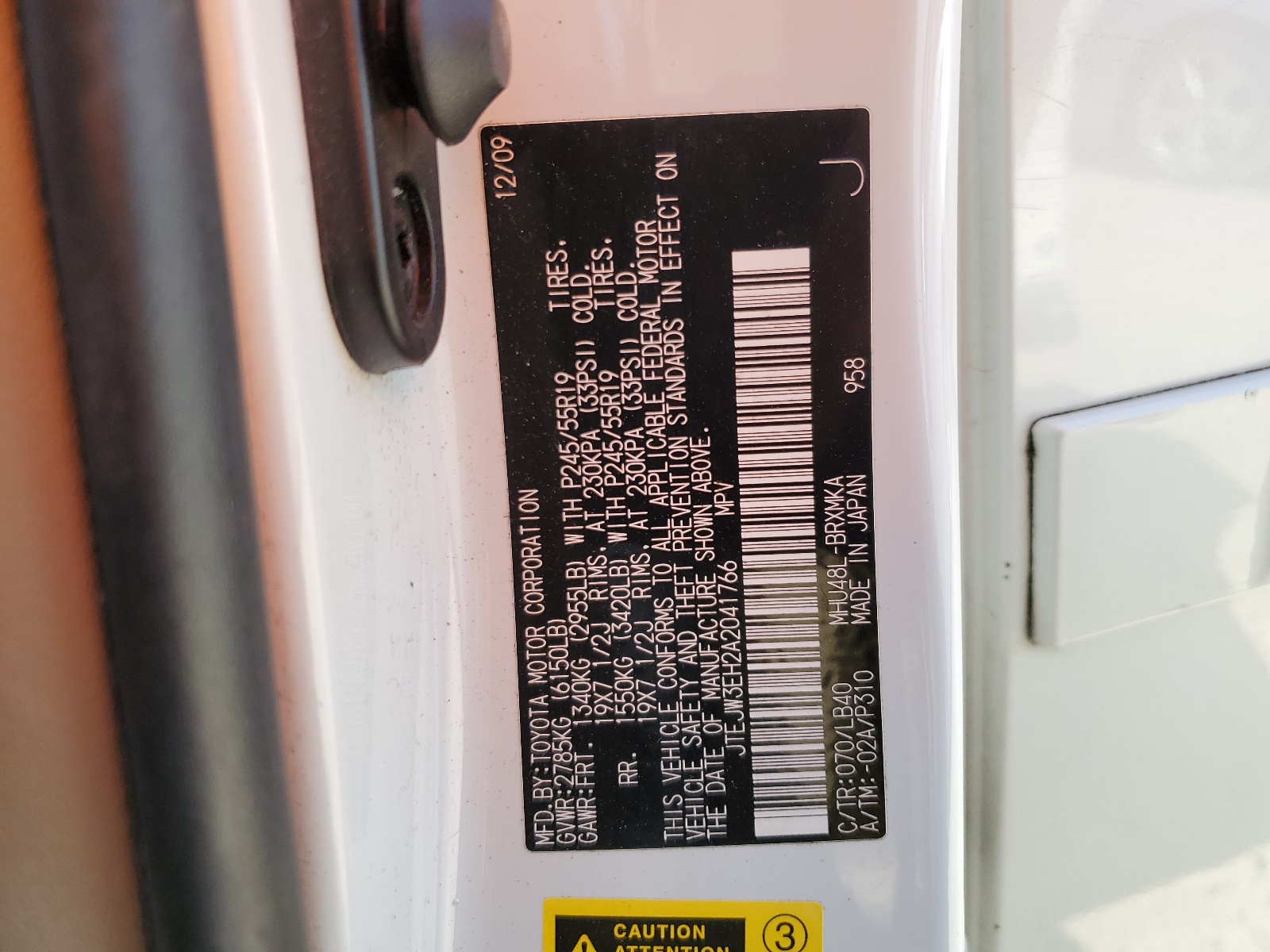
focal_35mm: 26
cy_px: 476
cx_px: 635
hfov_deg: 67.3
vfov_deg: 53.1
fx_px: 954
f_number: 1.5
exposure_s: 1/476
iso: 50
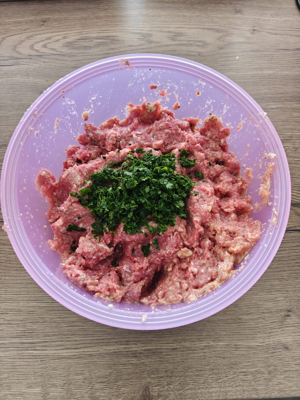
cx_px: 150
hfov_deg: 58.9
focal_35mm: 23
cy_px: 200
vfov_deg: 73.9
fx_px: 266
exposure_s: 1/50
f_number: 1.6
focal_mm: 6.06
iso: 1000
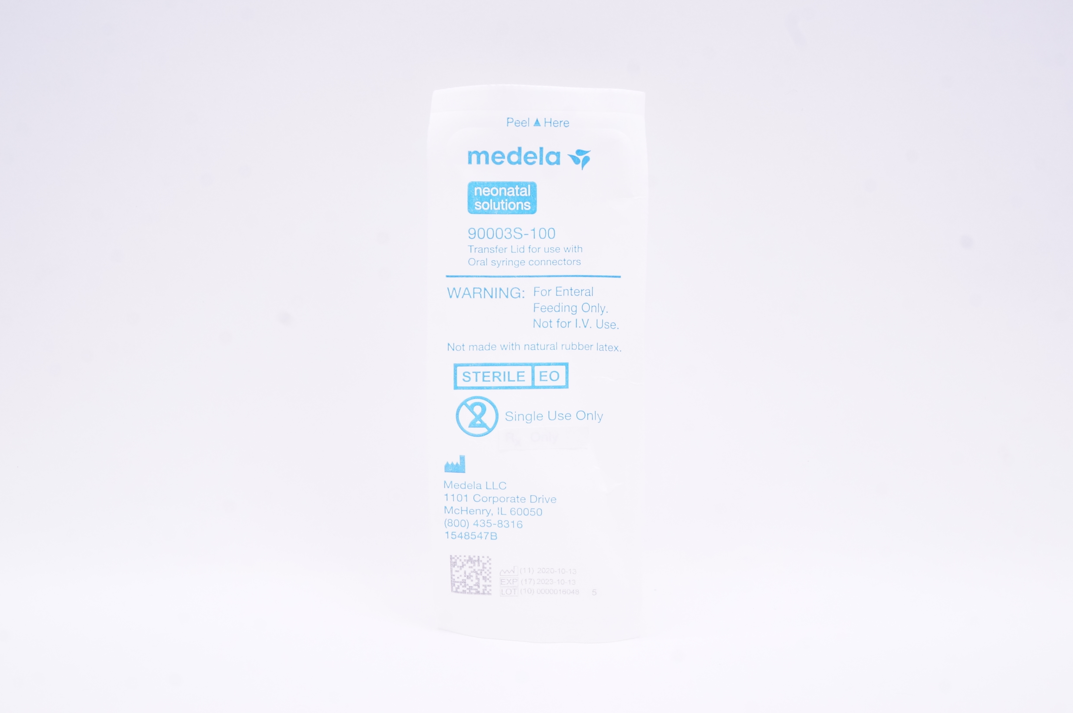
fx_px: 1250
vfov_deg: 31.8
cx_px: 536
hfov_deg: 46.4
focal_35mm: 42
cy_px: 356
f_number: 13
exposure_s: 1/25
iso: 800
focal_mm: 28
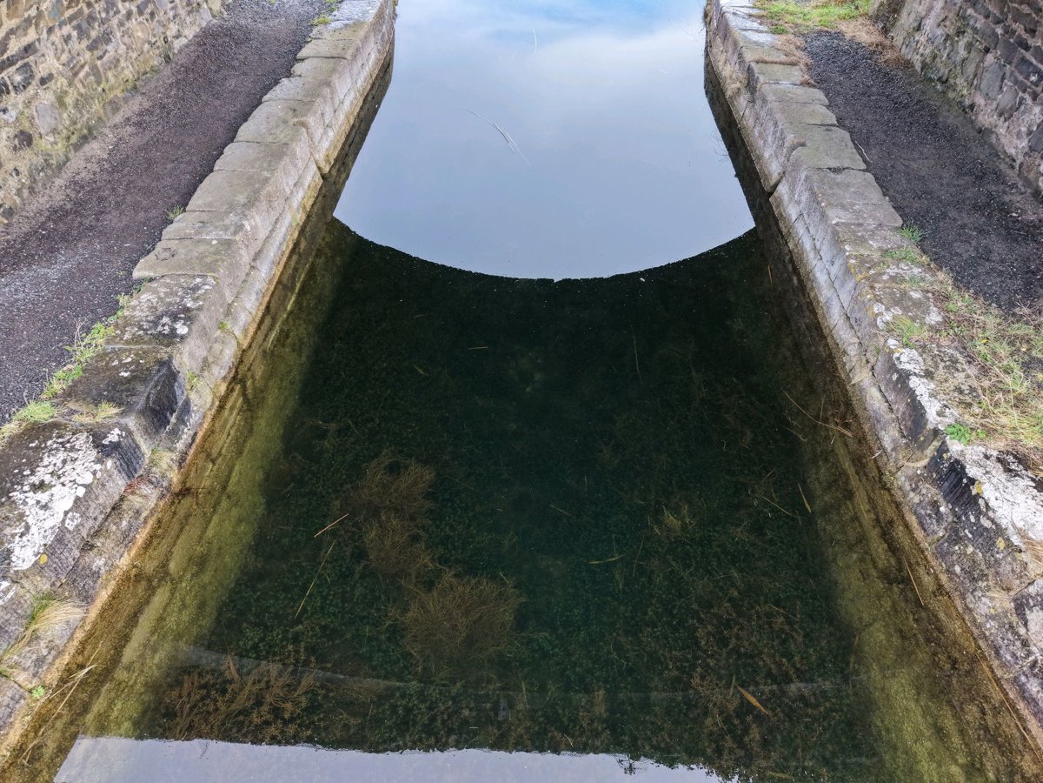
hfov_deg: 71.6
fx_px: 723
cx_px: 522
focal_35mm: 24
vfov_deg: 56.8
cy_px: 392
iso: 280
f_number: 1.8
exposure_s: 1/320
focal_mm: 8.67
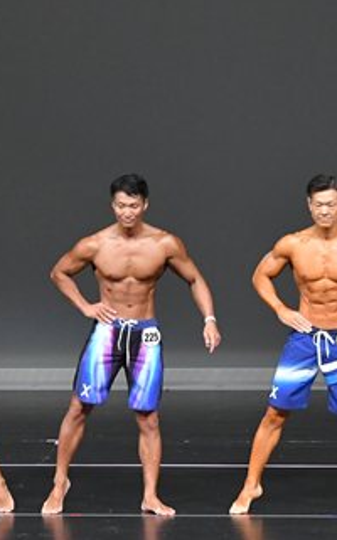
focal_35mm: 362
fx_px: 5332
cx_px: 21
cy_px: 321
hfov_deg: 3.6
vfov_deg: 5.8
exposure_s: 1/400
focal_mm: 98
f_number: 5.6
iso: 4000
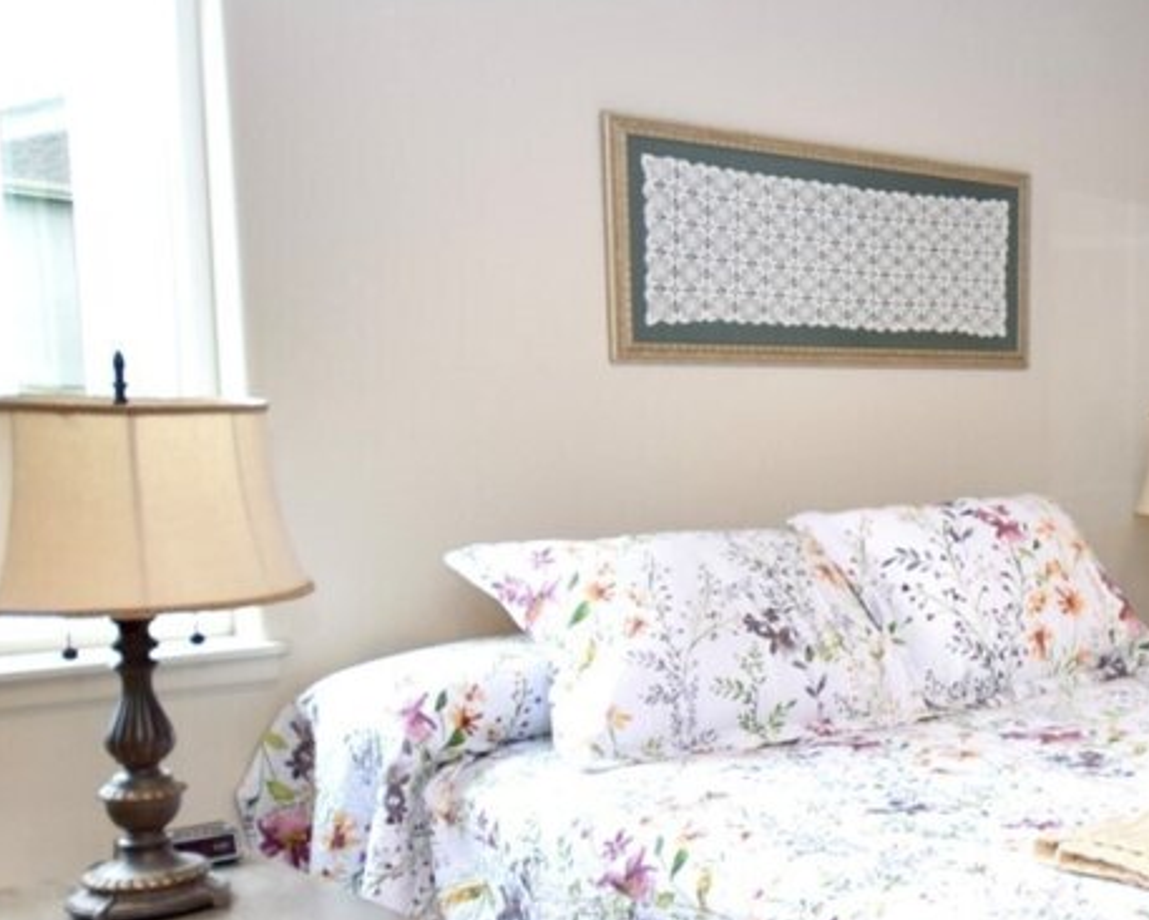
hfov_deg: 32.5
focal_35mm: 47
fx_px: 1614
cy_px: 550
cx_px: 1370
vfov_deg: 31.7
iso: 400
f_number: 4.5
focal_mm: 11
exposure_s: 1/80
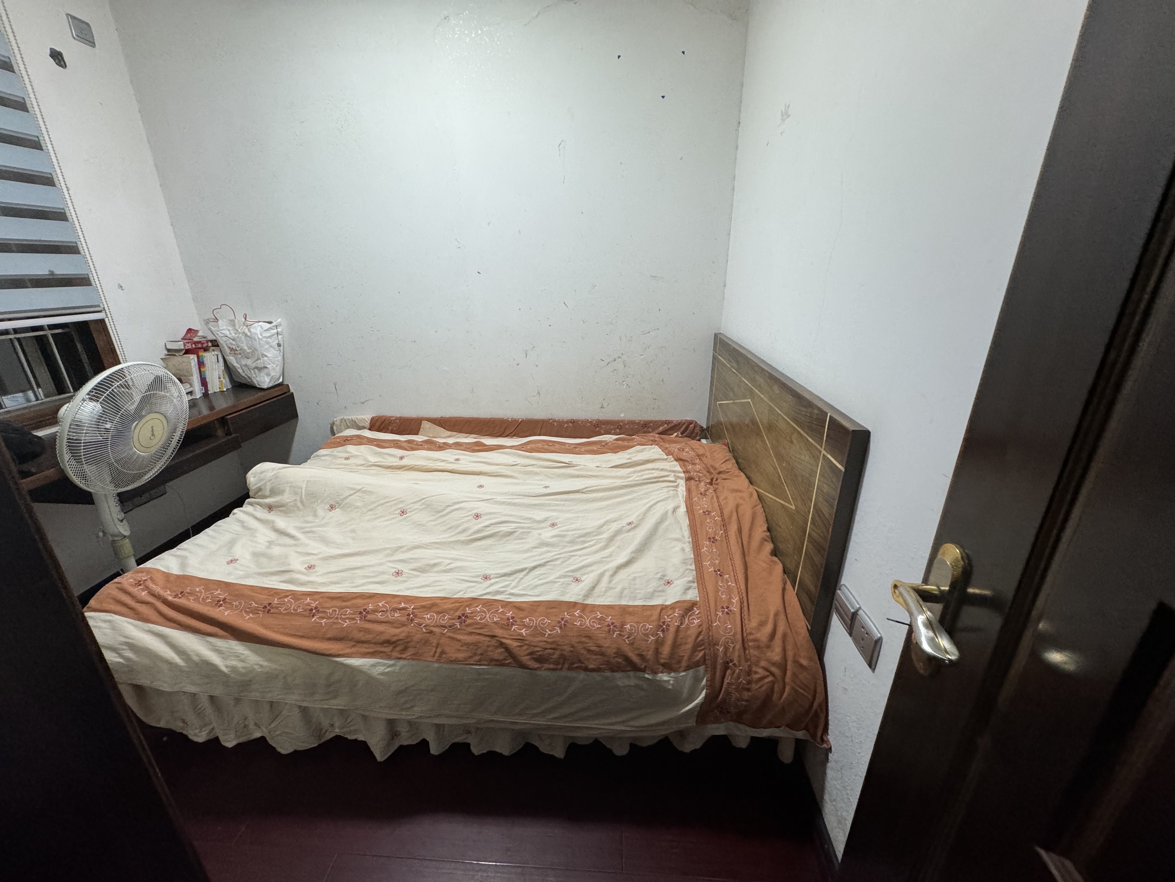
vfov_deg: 85.7
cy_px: 441
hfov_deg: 102.1
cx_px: 588
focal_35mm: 14
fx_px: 475
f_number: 2.2
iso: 250
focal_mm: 2.22
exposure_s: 1/50
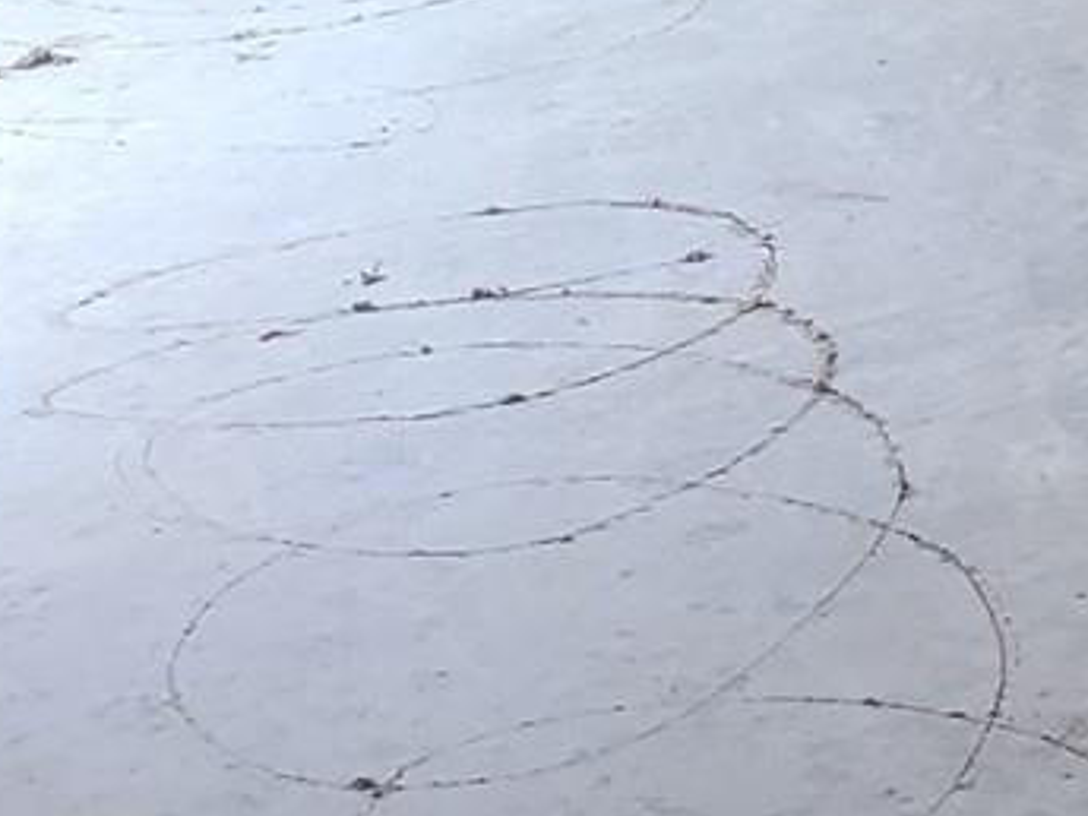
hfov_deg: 10.6
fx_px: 4872
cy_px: -800
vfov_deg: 9.0
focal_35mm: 155
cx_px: 2736
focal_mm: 5.4
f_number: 1.8
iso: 100
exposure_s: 1/60
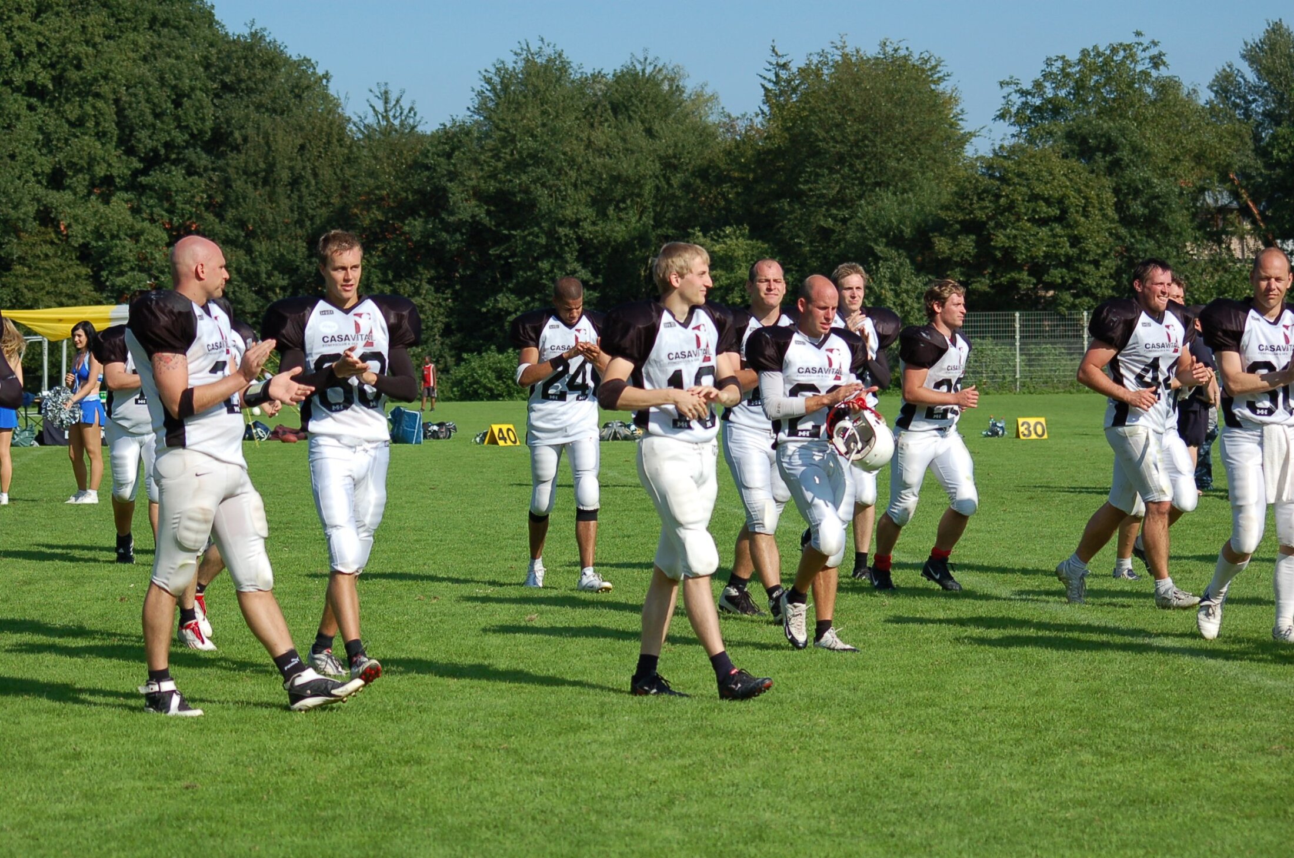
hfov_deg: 19.5
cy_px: 429
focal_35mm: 105
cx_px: 647
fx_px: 3767
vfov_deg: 13.0
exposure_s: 1/1250
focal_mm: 70
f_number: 5.6
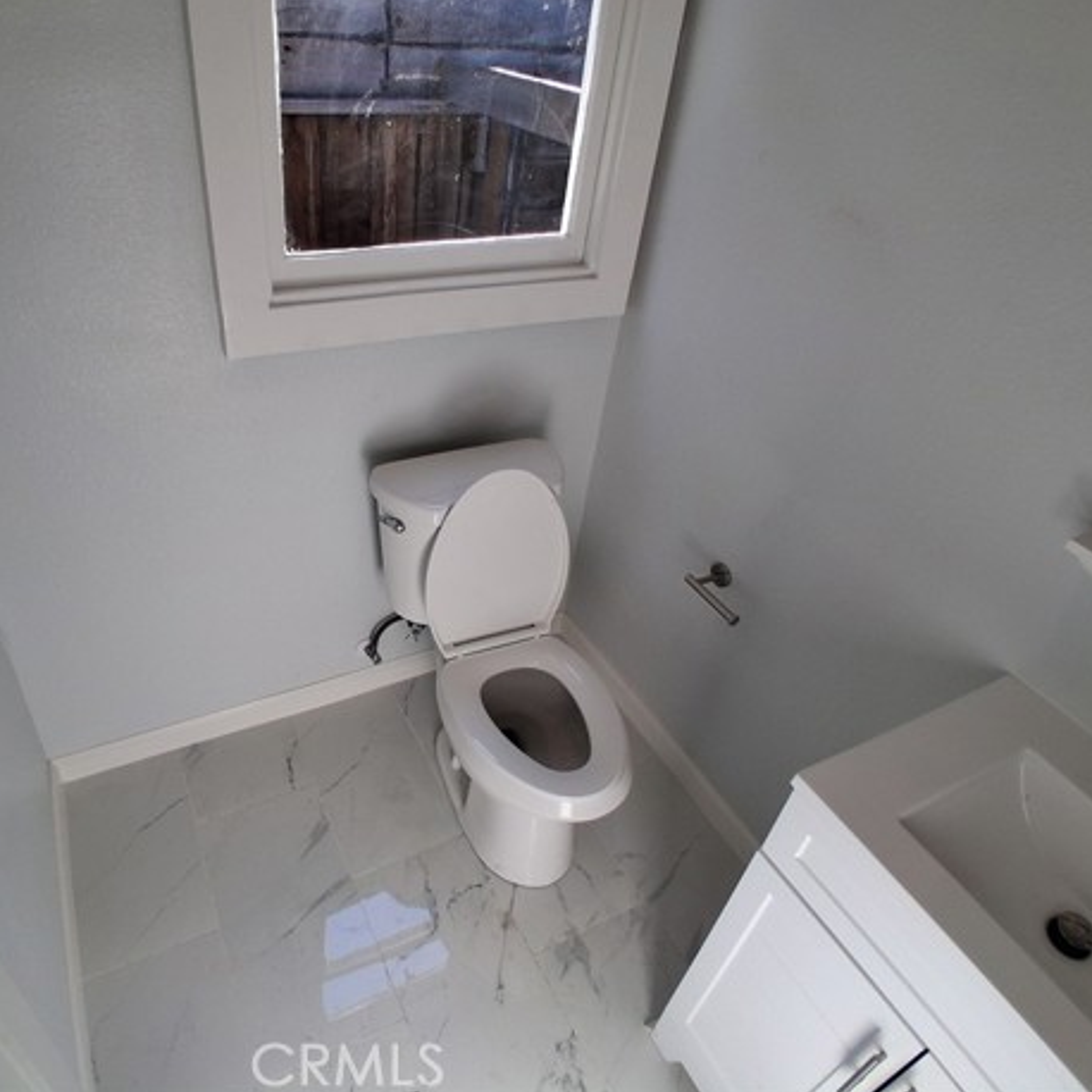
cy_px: 527
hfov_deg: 71.4
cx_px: 434
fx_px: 749
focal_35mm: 21
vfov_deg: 72.1
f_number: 2.2
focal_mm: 1.4
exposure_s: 1/120
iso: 50
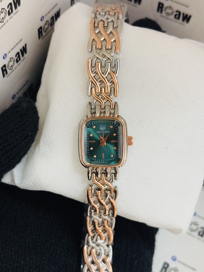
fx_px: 409
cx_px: 102
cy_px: 136
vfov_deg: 36.8
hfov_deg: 28.0
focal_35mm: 52
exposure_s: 1/33
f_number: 1.6
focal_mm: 5.96
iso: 125
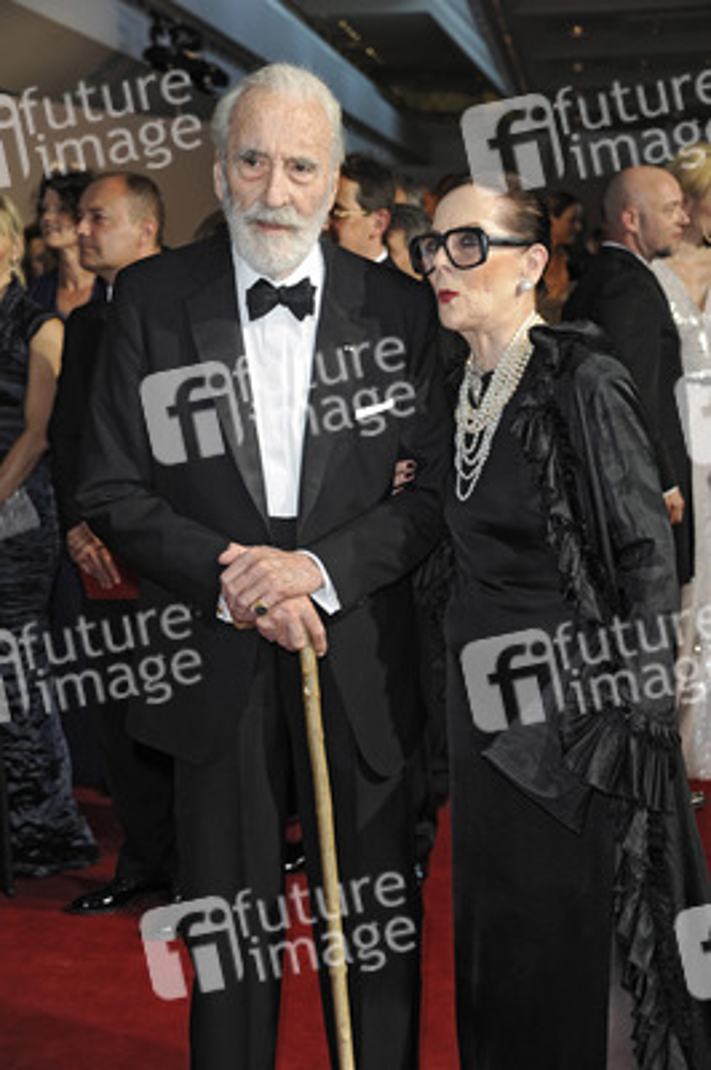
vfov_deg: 31.0
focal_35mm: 65
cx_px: 356
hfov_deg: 20.9
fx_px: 1929
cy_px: 535
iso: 640
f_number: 5.6
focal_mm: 65
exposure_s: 1/160
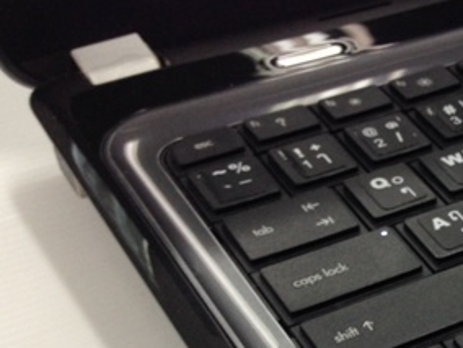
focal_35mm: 93
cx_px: 574
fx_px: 1244
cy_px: 457
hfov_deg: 19.7
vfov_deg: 15.1
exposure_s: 1/20
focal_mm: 4.12
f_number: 2.4
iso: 80
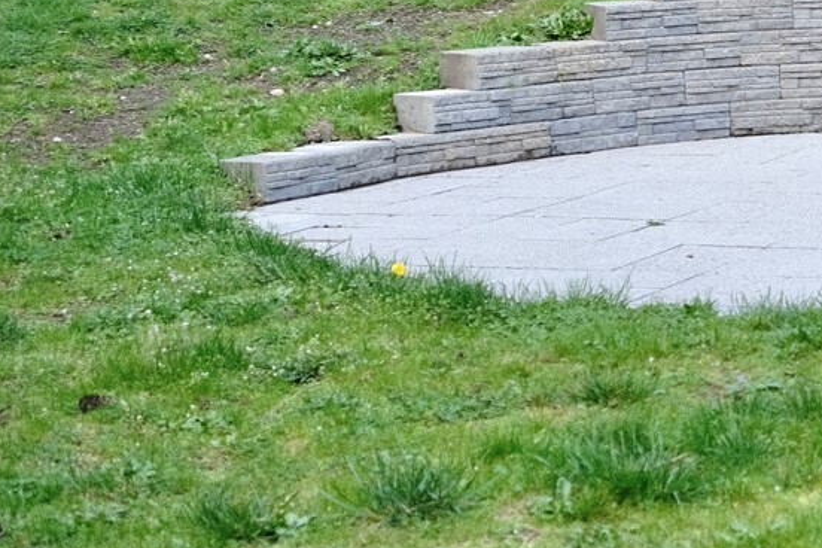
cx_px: 1226
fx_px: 2877
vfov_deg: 10.8
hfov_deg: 15.1
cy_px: 108
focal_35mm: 126
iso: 160
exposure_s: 1/170
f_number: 2.8
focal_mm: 27
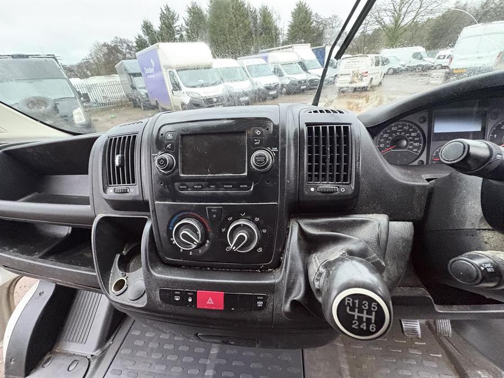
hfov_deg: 102.1
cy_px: 189
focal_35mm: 14
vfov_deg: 85.7
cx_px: 252
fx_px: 204
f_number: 2.2
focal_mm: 2.22
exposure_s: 1/36
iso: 1000
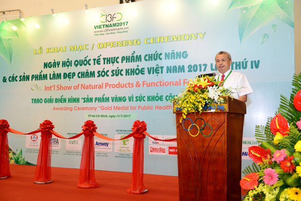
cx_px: 150
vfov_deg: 37.9
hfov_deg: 54.4
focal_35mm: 35
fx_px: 293
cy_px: 100
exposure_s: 1/80
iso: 2500
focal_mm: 35
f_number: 4.5
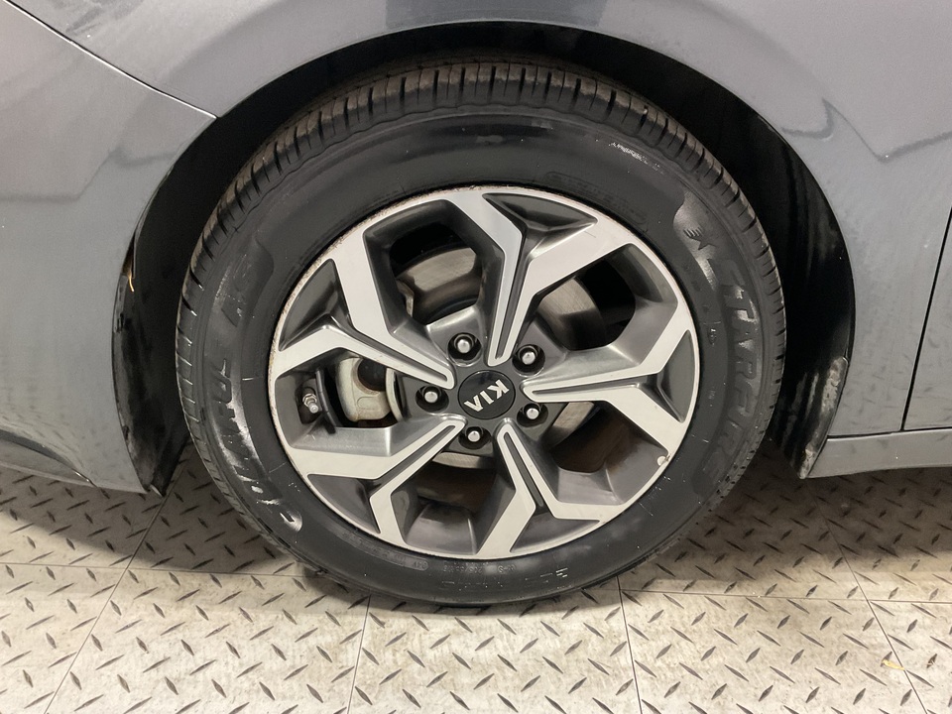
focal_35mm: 29
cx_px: 476
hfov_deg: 61.7
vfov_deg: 48.2
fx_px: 798
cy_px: 357
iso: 250
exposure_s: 1/60
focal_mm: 3
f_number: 1.8
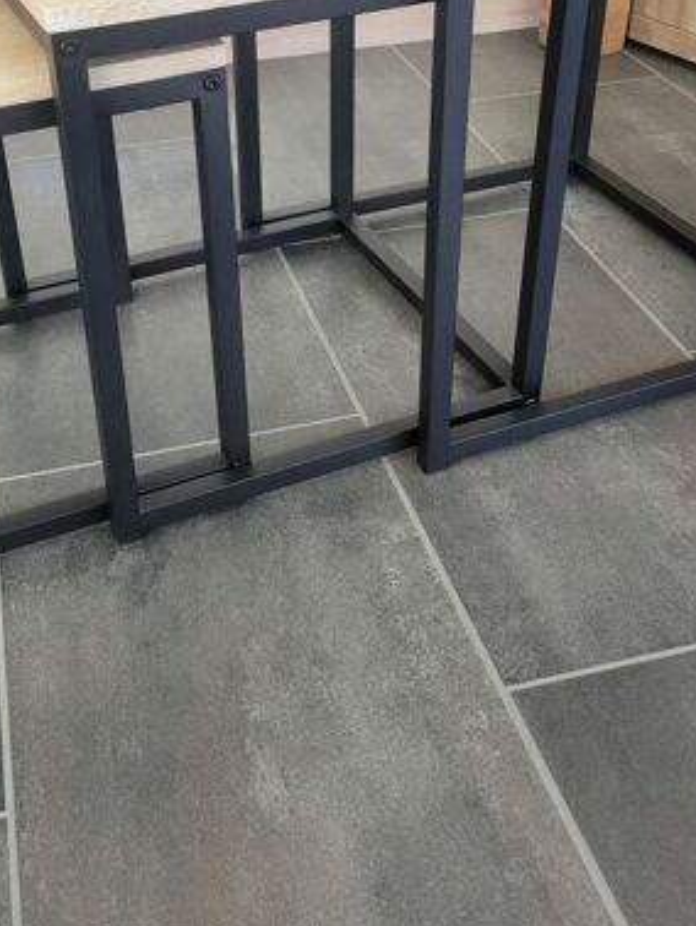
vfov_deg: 42.4
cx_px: 326
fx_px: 1178
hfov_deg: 32.9
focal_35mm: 44
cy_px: 311
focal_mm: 5.4
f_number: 1.8
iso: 250
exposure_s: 1/120
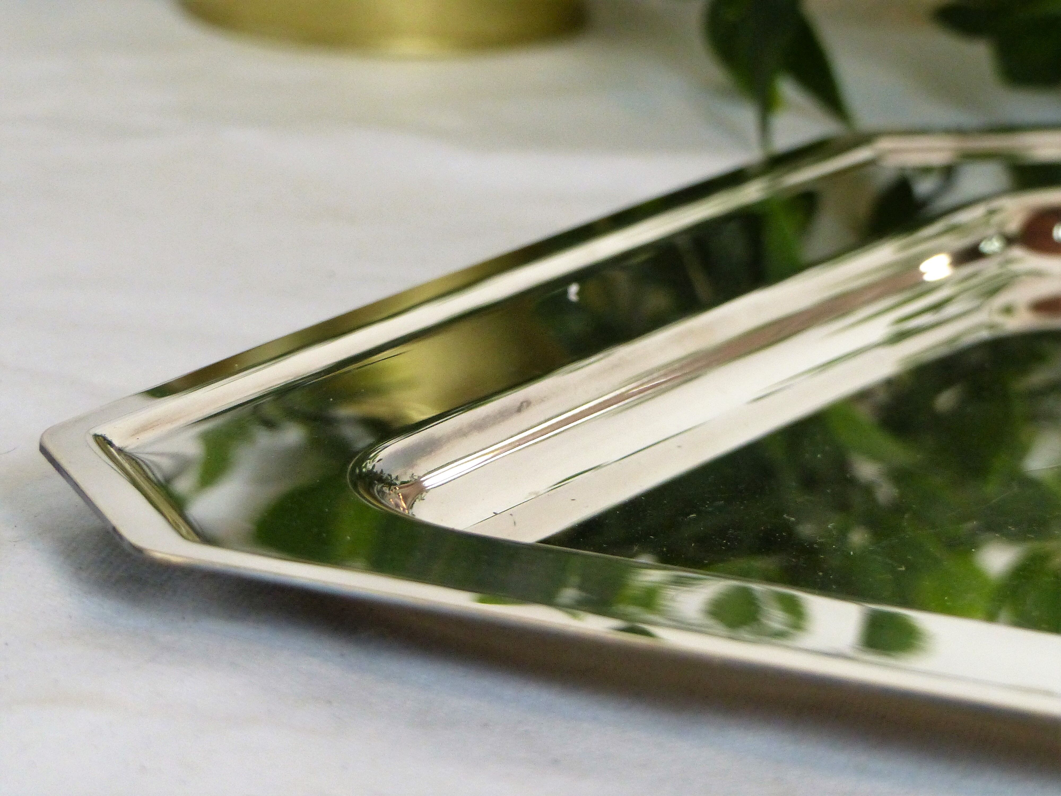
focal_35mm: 255
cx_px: 530
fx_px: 7816
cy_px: 398
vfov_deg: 5.8
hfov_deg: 7.8
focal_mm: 41.8
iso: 400
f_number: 2.8
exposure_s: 1/50
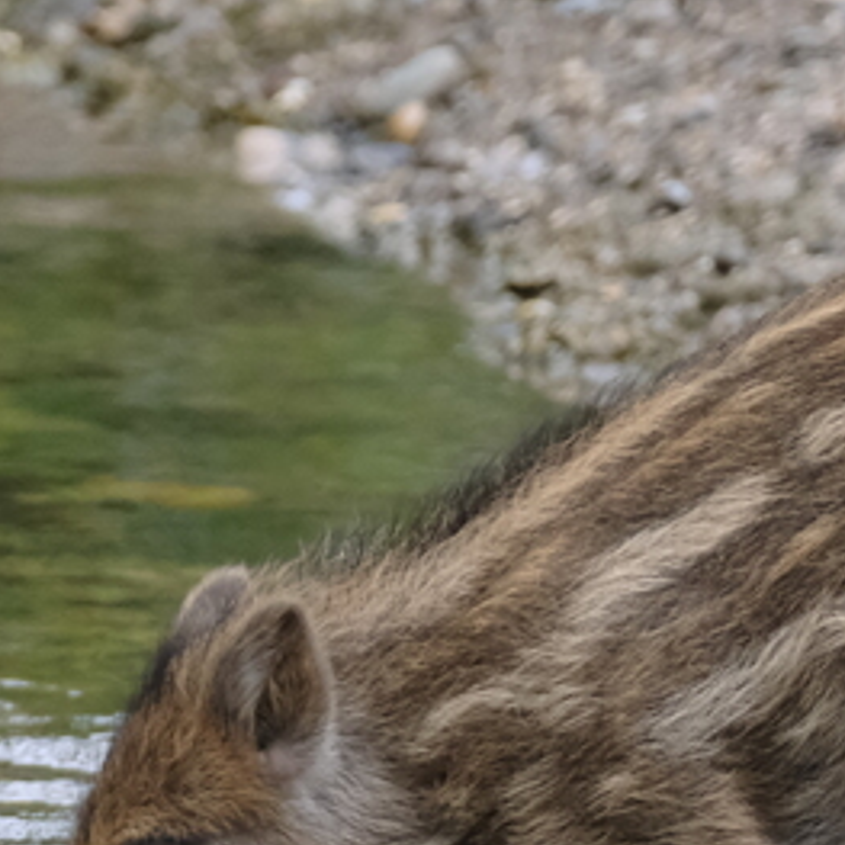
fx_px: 45541
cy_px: 657
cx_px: 623
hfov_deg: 1.1
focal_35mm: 1649
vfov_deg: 1.1
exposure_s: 1/950
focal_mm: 332.6
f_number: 6.3
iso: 3200
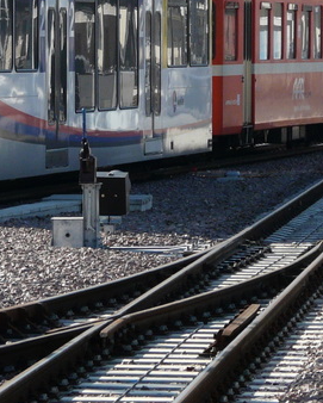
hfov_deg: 3.8
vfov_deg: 4.7
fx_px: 4857
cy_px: -19
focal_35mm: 407
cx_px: 39
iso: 100
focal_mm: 23.1
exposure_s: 1/320
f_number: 5.6
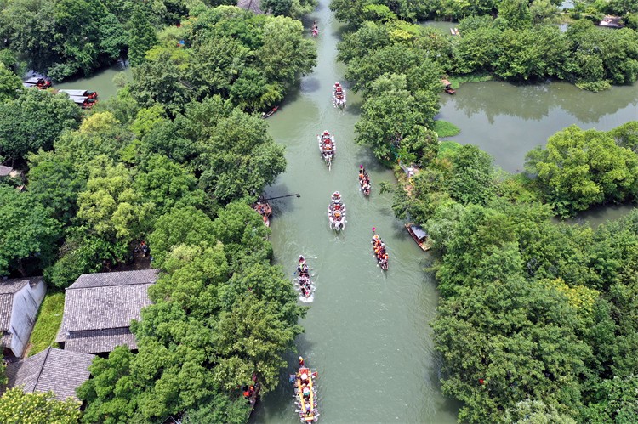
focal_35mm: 28
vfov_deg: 46.3
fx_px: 496
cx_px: 319
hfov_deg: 65.5
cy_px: 212
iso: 100
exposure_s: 1/400
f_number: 5.6
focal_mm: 10.26
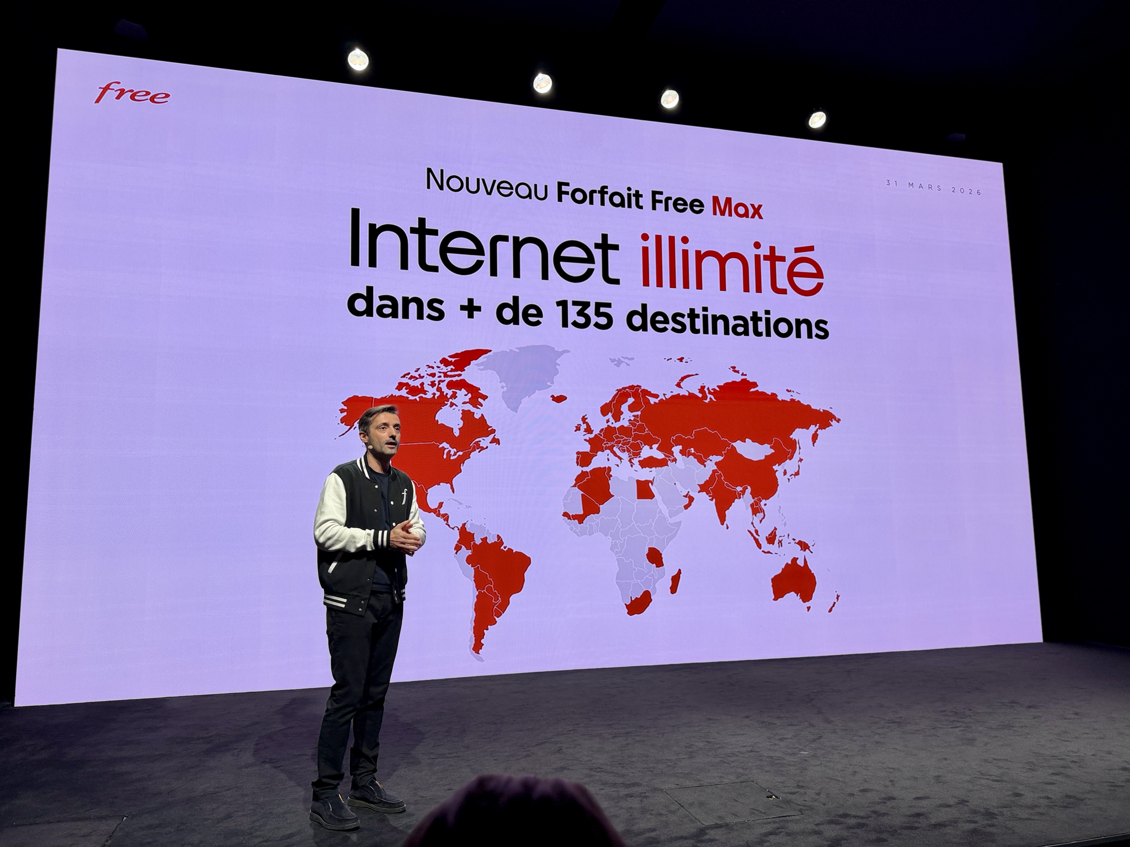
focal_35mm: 24
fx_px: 783
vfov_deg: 56.8
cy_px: 424
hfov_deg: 71.6
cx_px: 565
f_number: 1.78
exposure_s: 1/114
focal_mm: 6.76
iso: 100
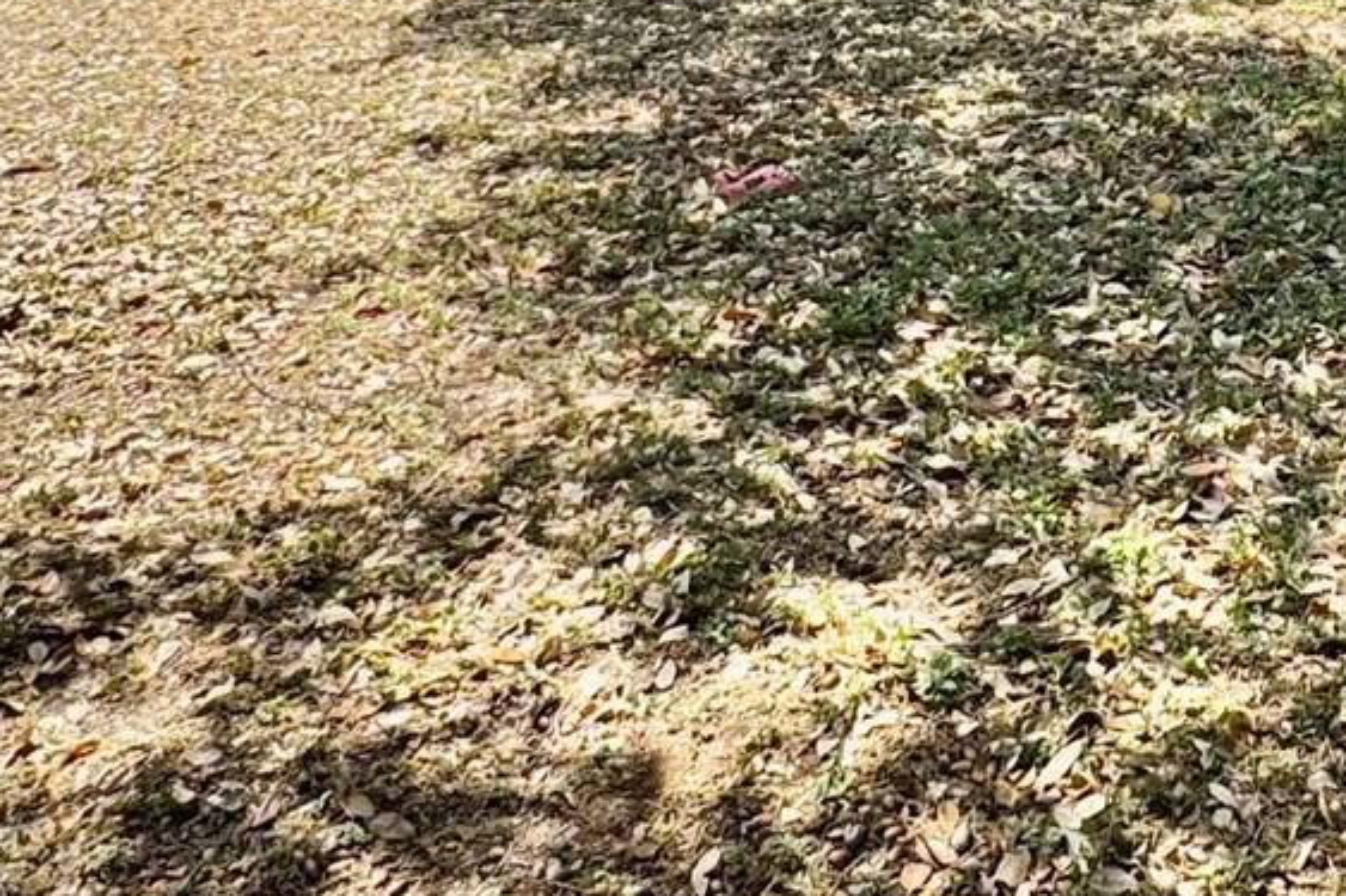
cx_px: 1260
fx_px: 1981
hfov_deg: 34.9
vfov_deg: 23.0
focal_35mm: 53
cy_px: -226
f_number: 2.2
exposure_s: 1/328
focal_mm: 2.22
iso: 40
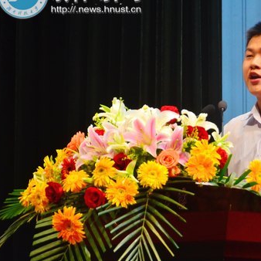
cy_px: 117
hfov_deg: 8.4
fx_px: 1774
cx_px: 220
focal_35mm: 208
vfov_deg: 8.4
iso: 1000
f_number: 5.6
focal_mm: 92
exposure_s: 1/25
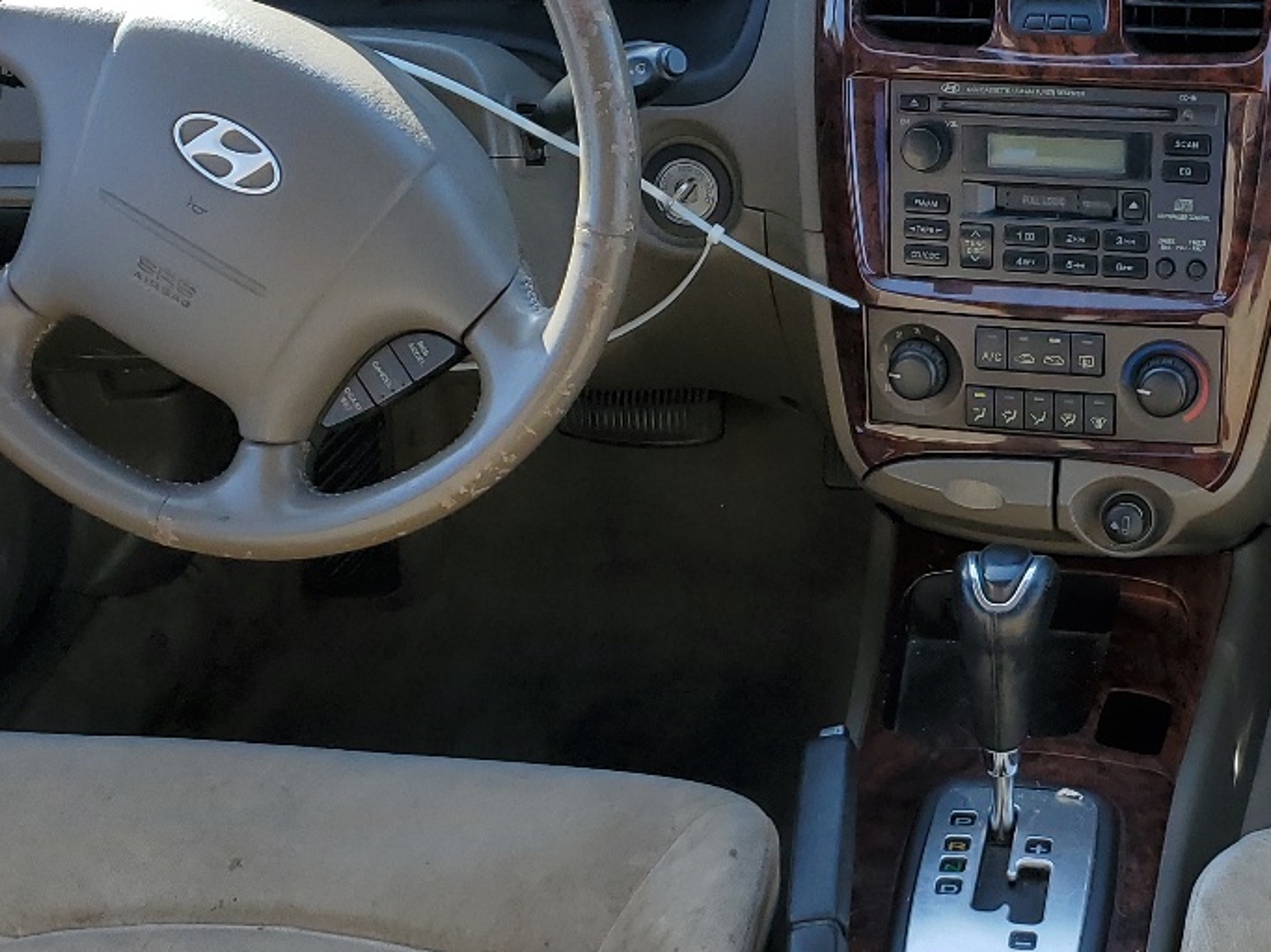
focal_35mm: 61
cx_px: 1027
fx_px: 2239
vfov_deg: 23.8
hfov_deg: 30.9
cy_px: 719
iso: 50
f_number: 1.5
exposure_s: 1/417
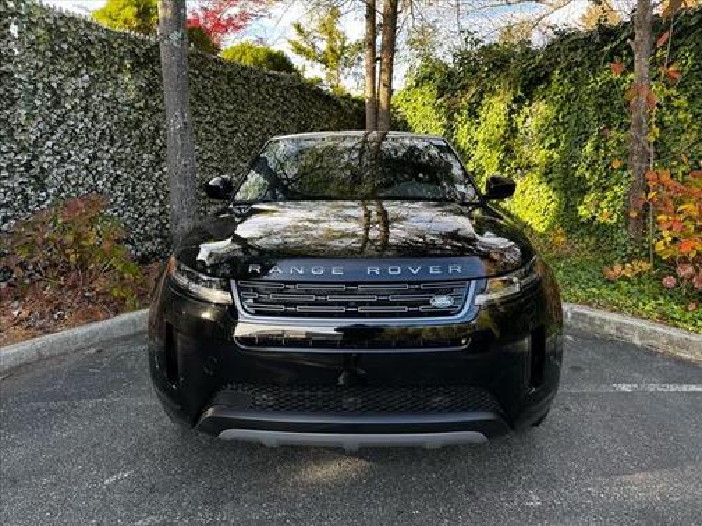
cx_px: 351
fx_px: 487
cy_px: 263
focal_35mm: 24
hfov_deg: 71.6
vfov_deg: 56.8
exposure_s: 1/164
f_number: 1.78
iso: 64
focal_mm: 6.76
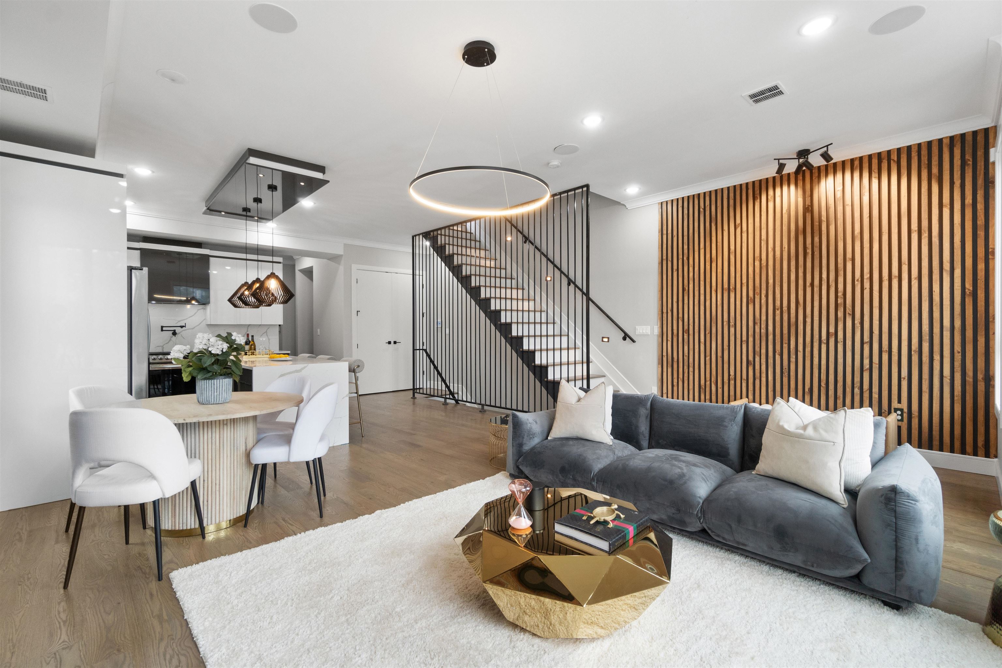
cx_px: 501
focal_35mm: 15
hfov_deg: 100.4
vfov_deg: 77.3
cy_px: 334
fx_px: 417
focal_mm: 10
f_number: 8
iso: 2500
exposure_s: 1/20
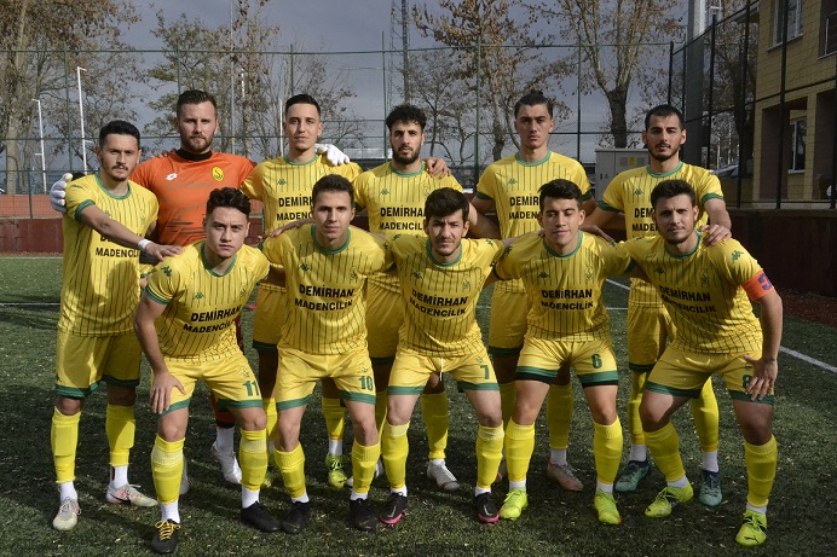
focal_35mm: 42
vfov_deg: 31.9
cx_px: 418
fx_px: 976
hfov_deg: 46.4
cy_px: 278
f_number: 20
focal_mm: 28
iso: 3200
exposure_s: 1/1600
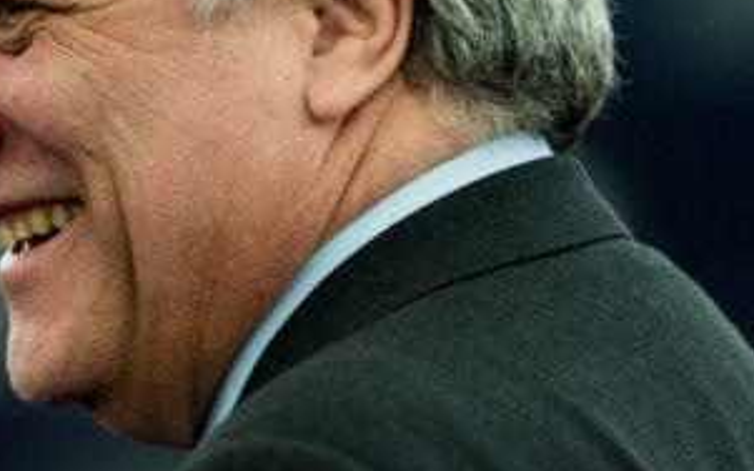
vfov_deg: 1.4
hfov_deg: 2.2
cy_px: 197
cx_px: 145
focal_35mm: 968
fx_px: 19888
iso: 1600
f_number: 2.8
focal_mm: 400
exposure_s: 1/500
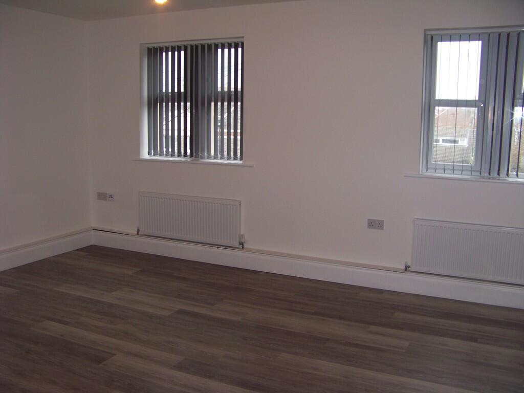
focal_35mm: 36
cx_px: 262
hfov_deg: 51.4
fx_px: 545
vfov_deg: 39.7
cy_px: 196
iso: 64
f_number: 3.2
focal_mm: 5.85
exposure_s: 1/30
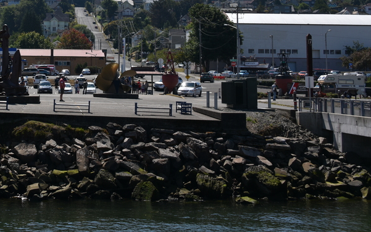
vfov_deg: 16.7
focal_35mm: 76
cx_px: 48
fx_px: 769
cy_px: -19
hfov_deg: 26.4
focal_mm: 35
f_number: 10
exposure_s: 1/400
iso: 100
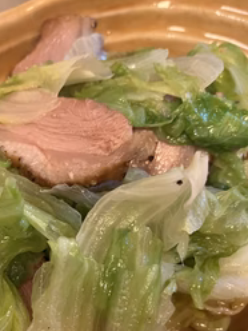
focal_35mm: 42
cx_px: 56
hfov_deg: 33.5
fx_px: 401
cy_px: 242
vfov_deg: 43.6
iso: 400
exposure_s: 1/40
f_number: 1.6
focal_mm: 5.1
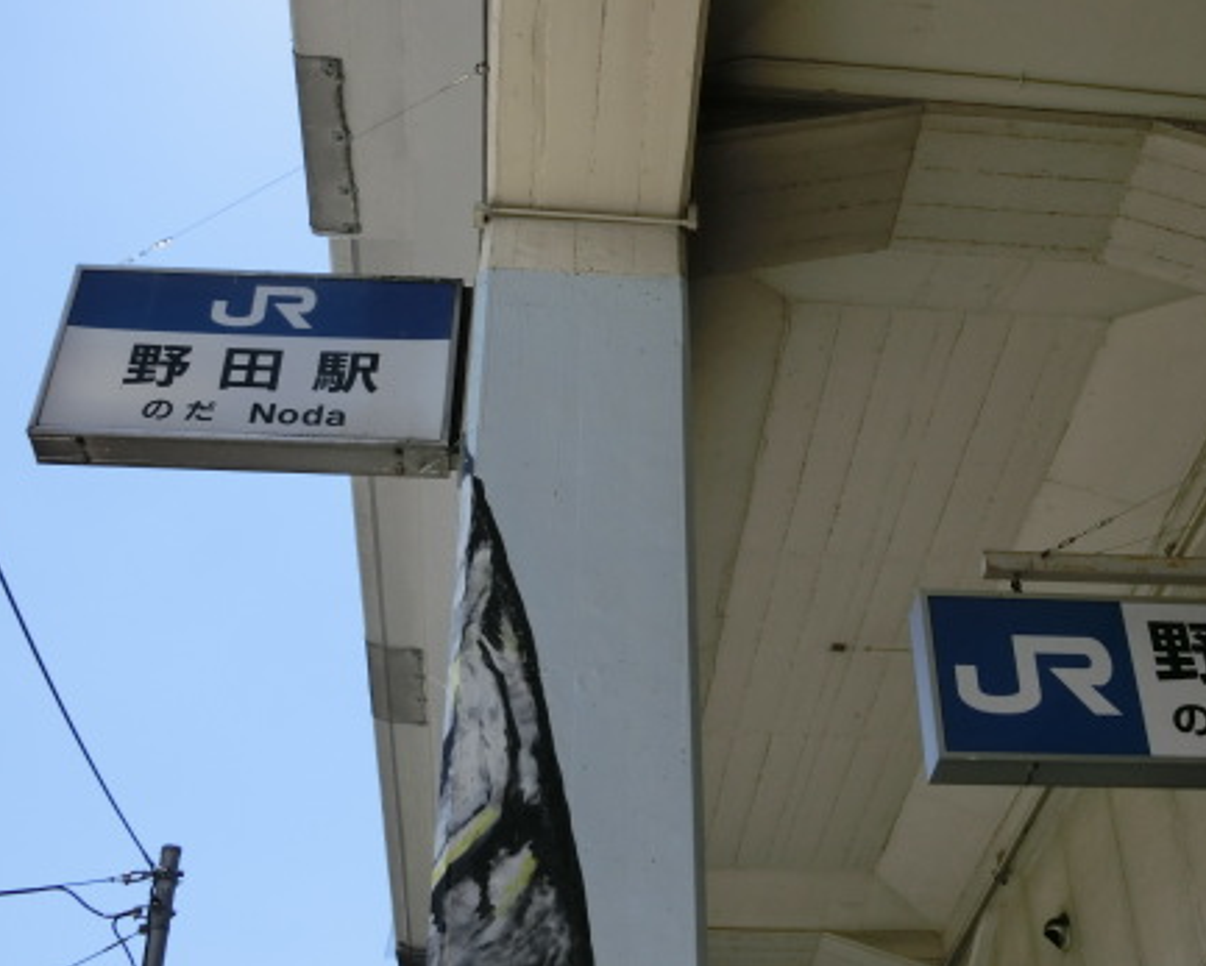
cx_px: 730
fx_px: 1750
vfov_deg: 30.8
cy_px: 373
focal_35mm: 49
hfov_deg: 37.9
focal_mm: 6
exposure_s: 1/800
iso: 80
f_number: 3.9
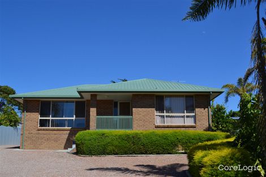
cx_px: 133
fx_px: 288
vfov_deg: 34.2
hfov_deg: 49.6
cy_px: 88
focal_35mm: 39
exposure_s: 1/250
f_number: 8
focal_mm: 26
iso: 100
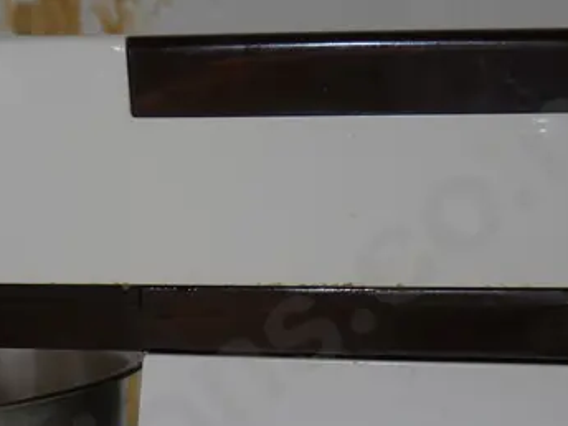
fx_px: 1953
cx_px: -28
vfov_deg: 12.0
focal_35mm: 119
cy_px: 580
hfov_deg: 16.2
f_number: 4.5
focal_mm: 20
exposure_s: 1/60
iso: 400
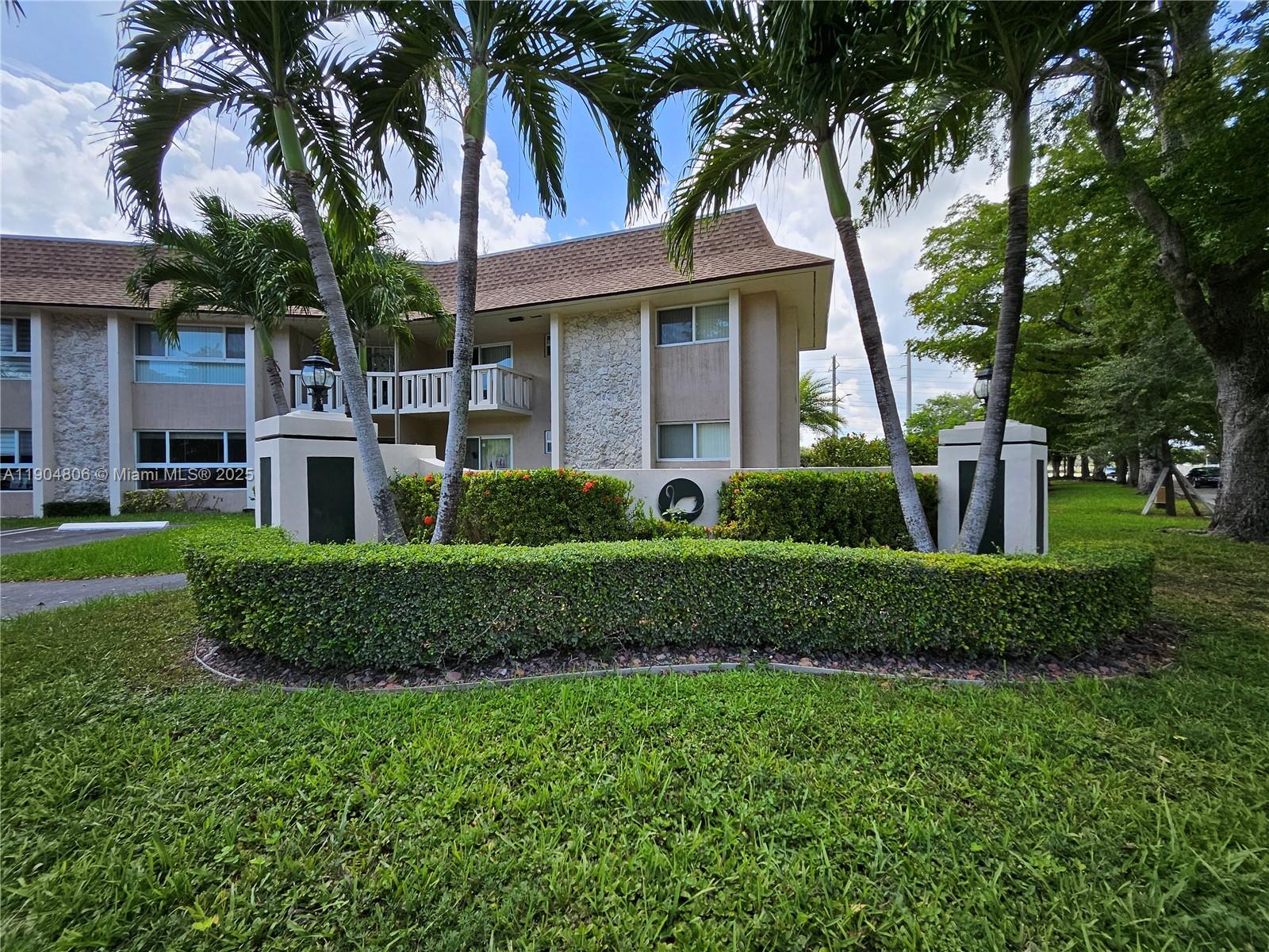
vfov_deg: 89.9
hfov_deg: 106.2
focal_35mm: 13
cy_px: 476
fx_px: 477
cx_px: 634
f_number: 2.2
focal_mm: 1.74
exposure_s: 1/531
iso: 32
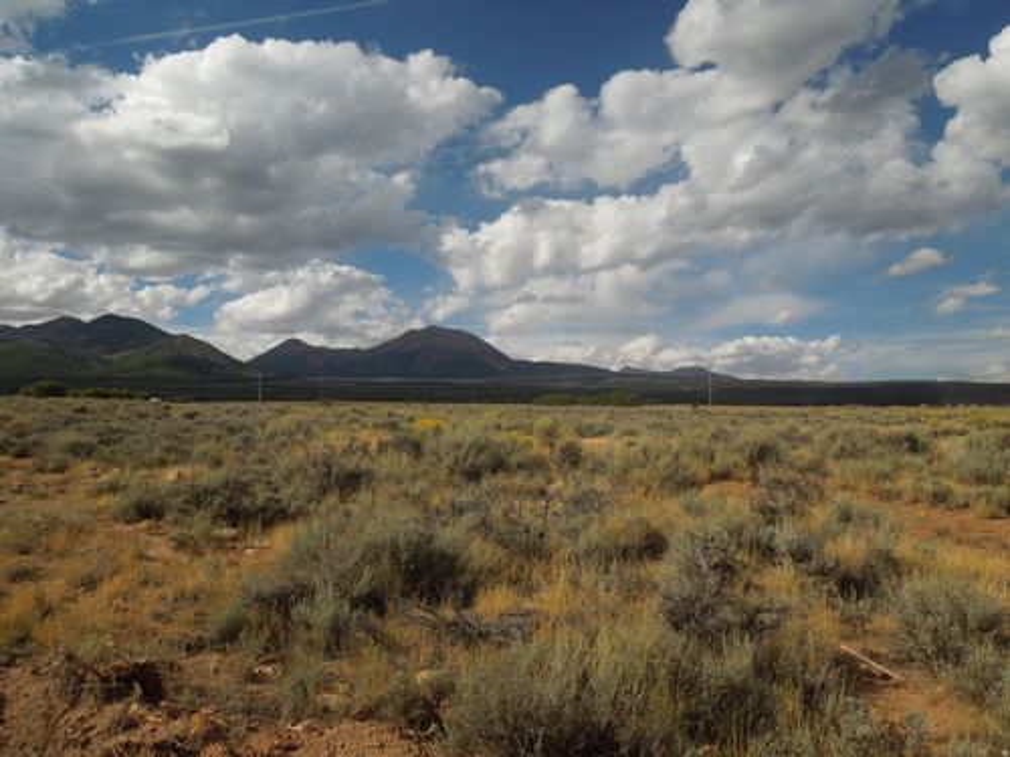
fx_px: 729
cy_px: 378
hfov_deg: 69.4
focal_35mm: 25
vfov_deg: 54.9
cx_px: 505
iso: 100
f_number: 6.6
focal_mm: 4.5
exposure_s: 1/640
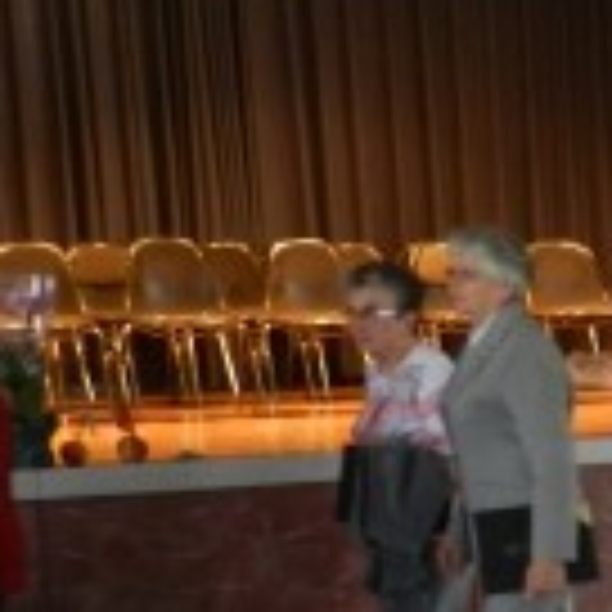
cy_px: 630
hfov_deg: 14.3
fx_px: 2080
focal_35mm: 104
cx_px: 1188
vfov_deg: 16.4
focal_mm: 4.5
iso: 360
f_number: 3.5
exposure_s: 1/30
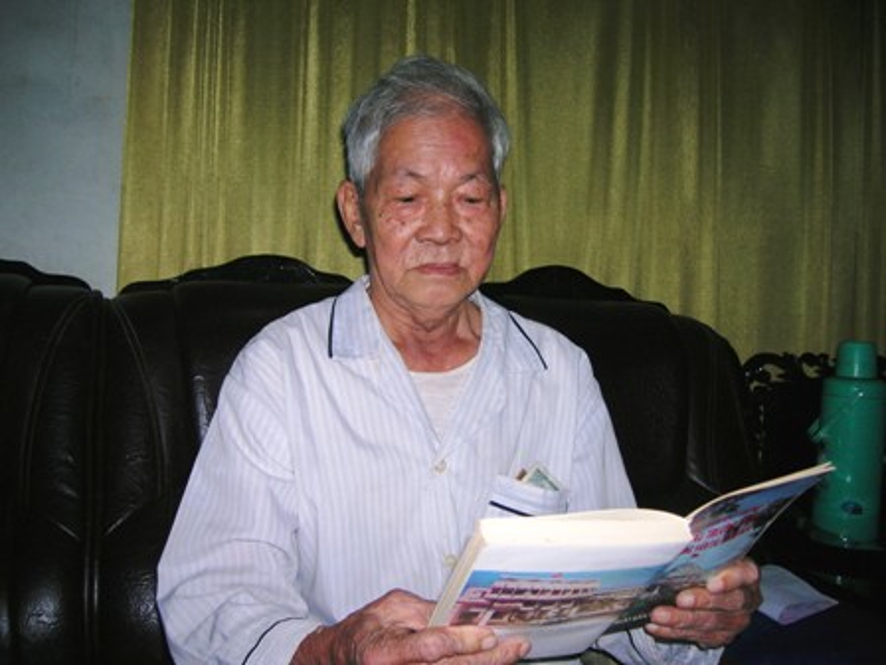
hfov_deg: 54.0
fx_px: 870
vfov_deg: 41.8
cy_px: 332
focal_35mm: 34
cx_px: 443
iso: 50
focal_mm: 5.7
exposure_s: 1/60.1
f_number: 2.9
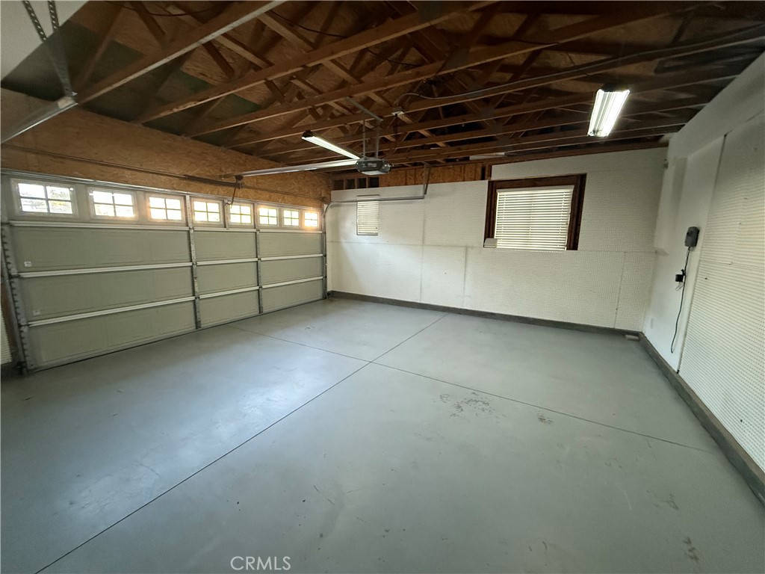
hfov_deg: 102.1
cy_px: 287
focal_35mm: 14
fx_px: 309
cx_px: 382
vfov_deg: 85.7
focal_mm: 2.22
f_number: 2.2
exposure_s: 1/60
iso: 800
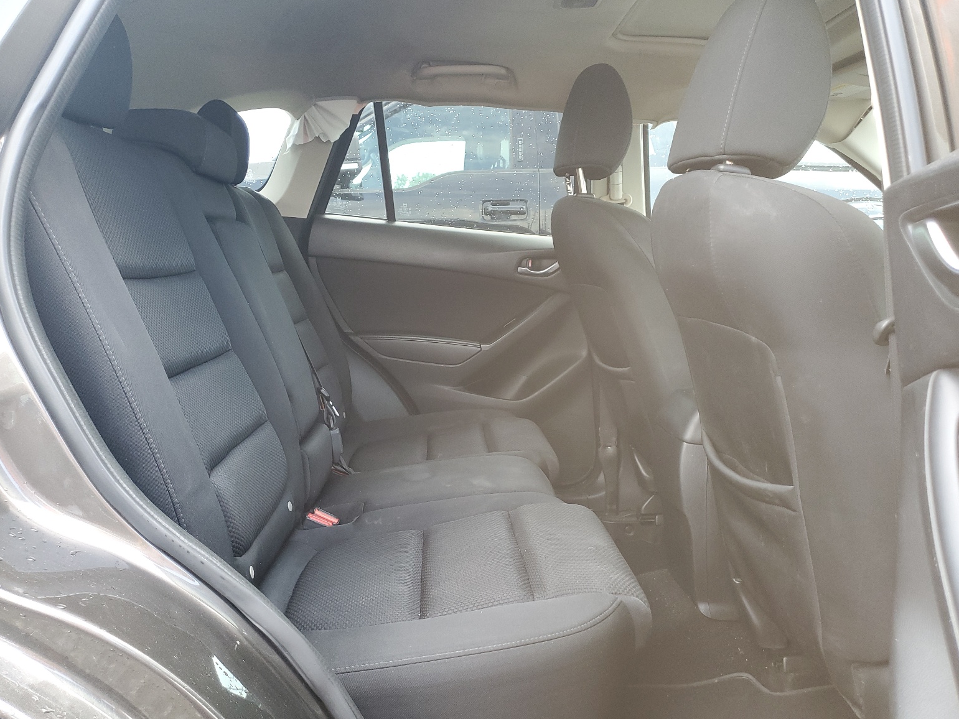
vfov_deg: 51.4
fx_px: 748
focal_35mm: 27
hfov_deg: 65.3
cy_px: 357
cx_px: 464
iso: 97
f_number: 1.5
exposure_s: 1/120
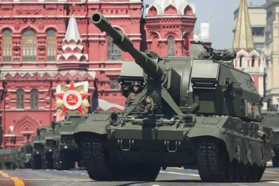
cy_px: 93
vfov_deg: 17.5
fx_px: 604
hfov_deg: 26.0
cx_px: 140
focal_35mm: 78
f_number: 5.6
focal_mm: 52
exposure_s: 1/125
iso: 450
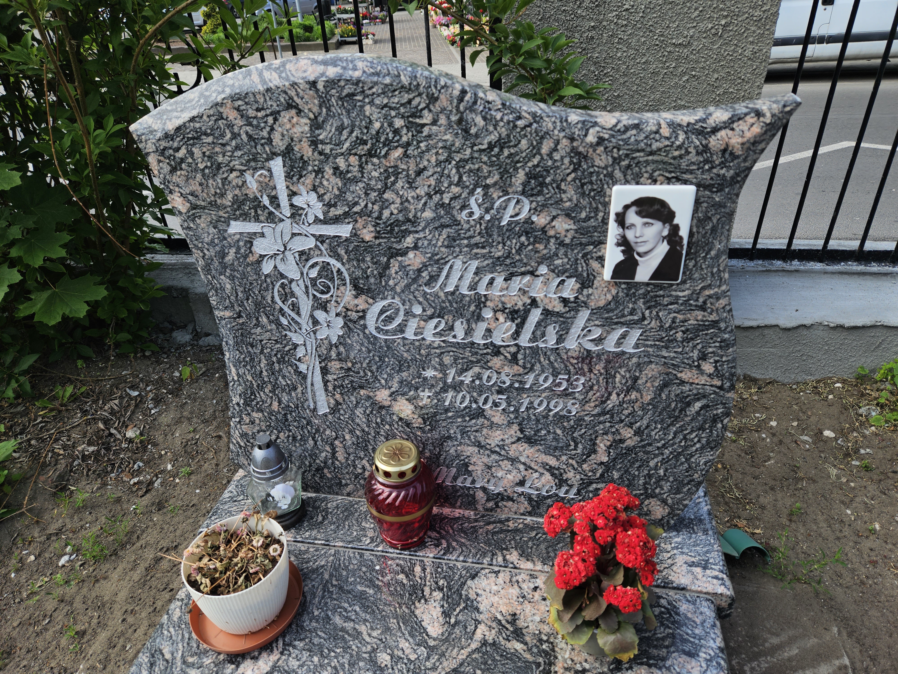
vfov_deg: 58.9
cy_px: 337
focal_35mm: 23
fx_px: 597
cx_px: 449
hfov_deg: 73.9
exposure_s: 1/1011
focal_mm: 5.4
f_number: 1.8
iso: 25
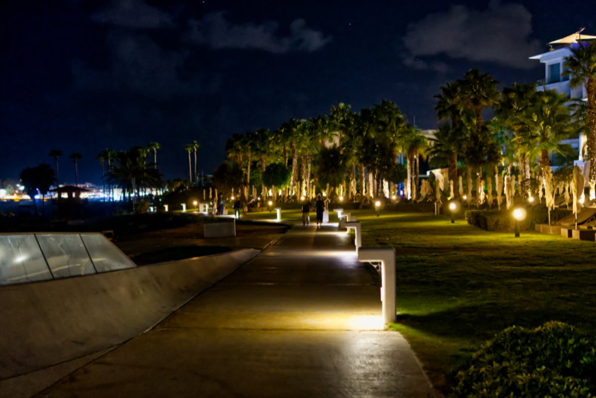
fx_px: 745
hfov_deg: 43.6
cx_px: 298
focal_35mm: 45
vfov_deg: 29.9
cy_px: 199
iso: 6400
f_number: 2
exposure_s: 1/40
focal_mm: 30
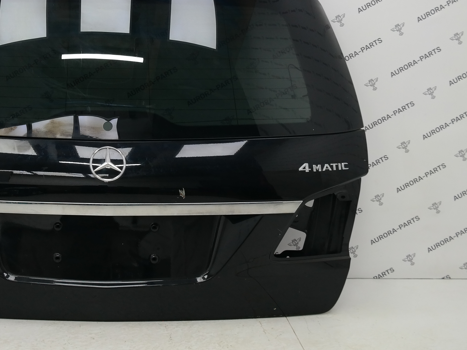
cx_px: 97
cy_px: 108
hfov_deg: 22.2
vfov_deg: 16.9
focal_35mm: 87
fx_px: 1174
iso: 400
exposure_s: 1/50
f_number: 5.6
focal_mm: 29
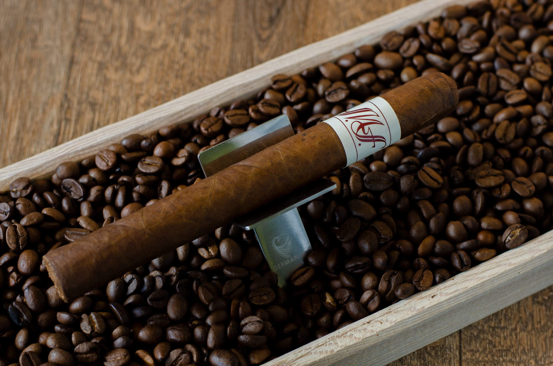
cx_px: 276
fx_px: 1150
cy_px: 183
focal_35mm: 75
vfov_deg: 18.1
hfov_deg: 27.0
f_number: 4.5
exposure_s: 1/50
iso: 400
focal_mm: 50
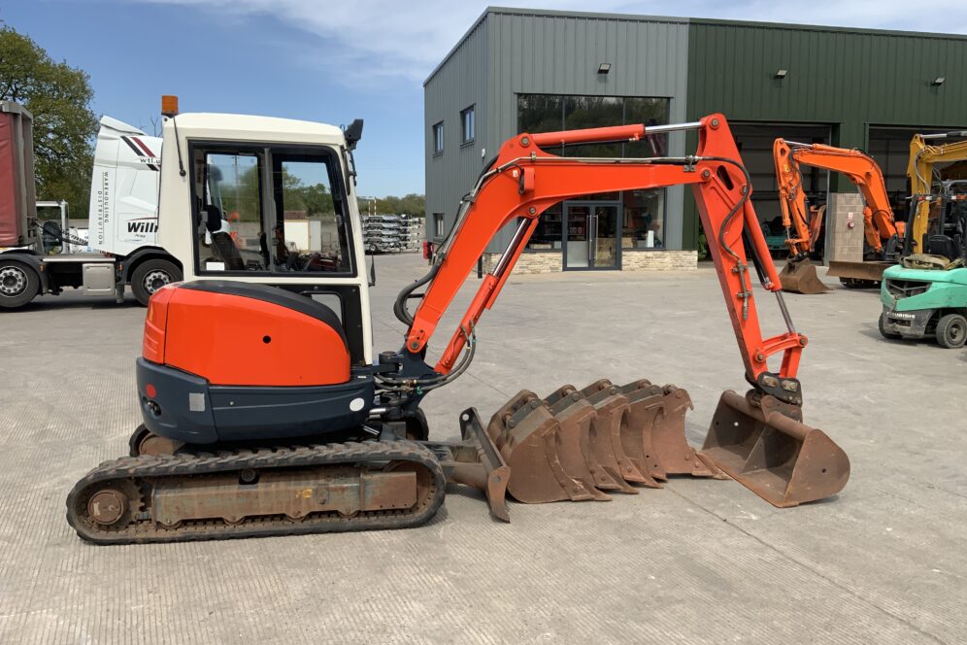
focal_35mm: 31
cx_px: 474
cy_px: 296
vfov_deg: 42.3
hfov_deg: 60.3
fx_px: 833
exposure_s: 1/1342
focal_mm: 3
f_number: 1.8
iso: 16
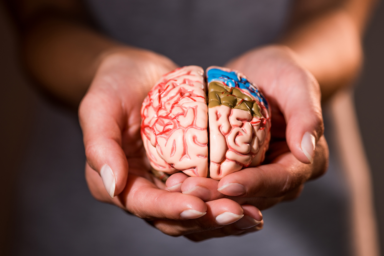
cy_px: 128
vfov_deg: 13.1
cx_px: 192
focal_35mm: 105
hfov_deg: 19.4
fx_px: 1120
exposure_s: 1/125
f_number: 7.1
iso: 160
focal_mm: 105
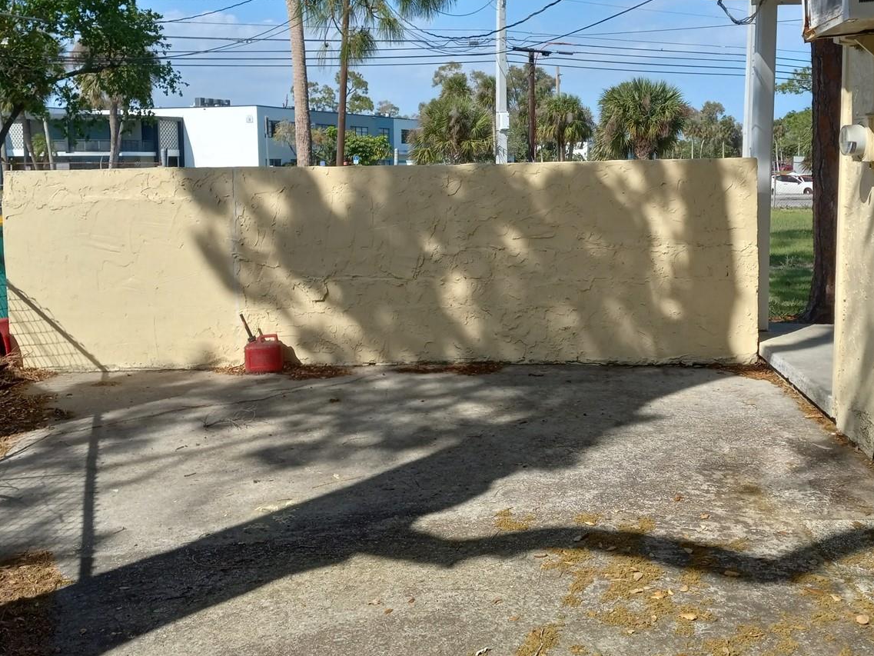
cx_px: 467
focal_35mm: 38
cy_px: 245
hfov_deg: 48.9
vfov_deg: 37.5
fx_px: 960
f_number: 1.8
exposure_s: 1/1595
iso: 40
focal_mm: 3.94
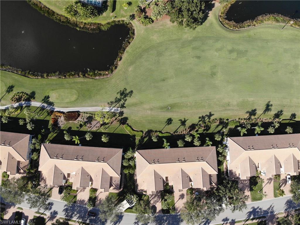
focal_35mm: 24
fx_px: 208
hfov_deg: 71.6
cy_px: 112
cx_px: 150
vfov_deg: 56.8
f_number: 2.8
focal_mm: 4.5
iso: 100
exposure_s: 1/477
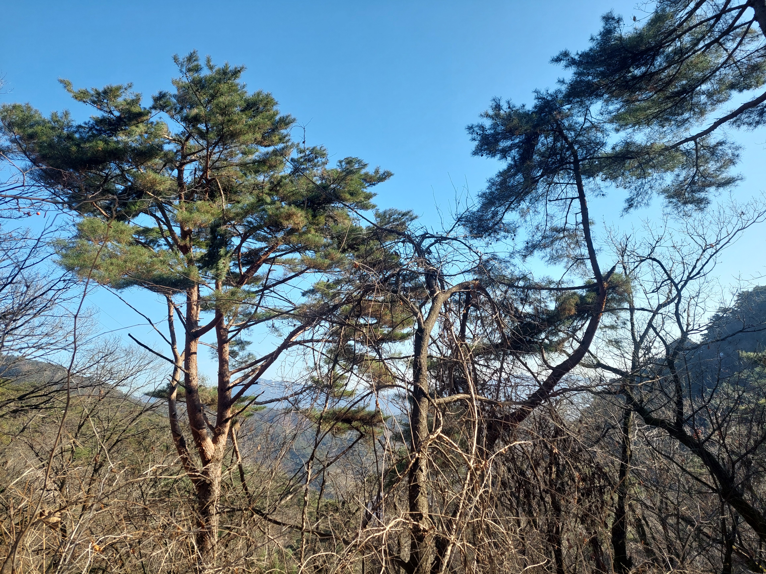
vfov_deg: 54.9
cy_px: 287
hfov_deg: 69.4
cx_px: 383
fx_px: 553
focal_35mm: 25
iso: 40
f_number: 1.8
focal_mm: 5.23
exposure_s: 1/810
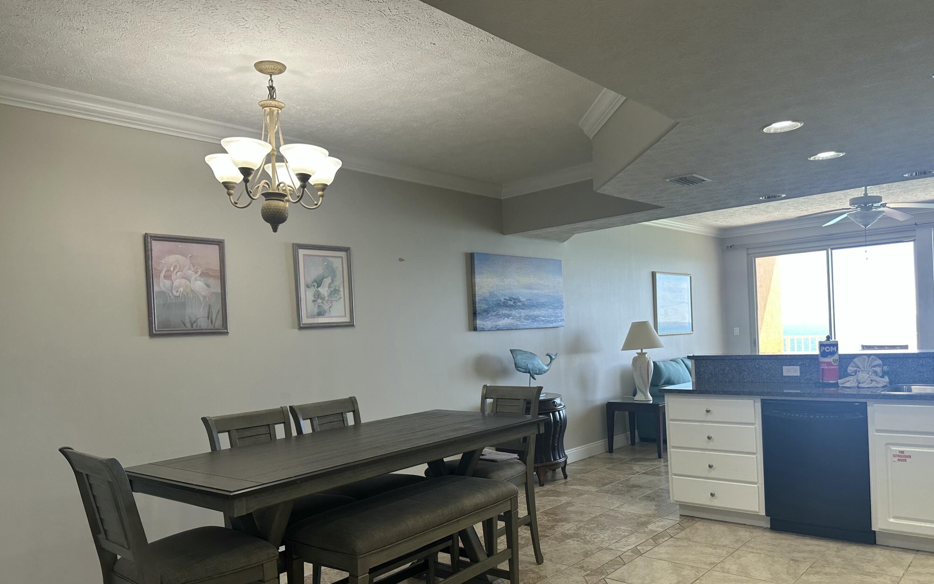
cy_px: 341
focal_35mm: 26
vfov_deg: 47.4
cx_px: 470
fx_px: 662
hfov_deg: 70.4
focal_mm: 6.86
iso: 125
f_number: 1.78
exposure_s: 1/120
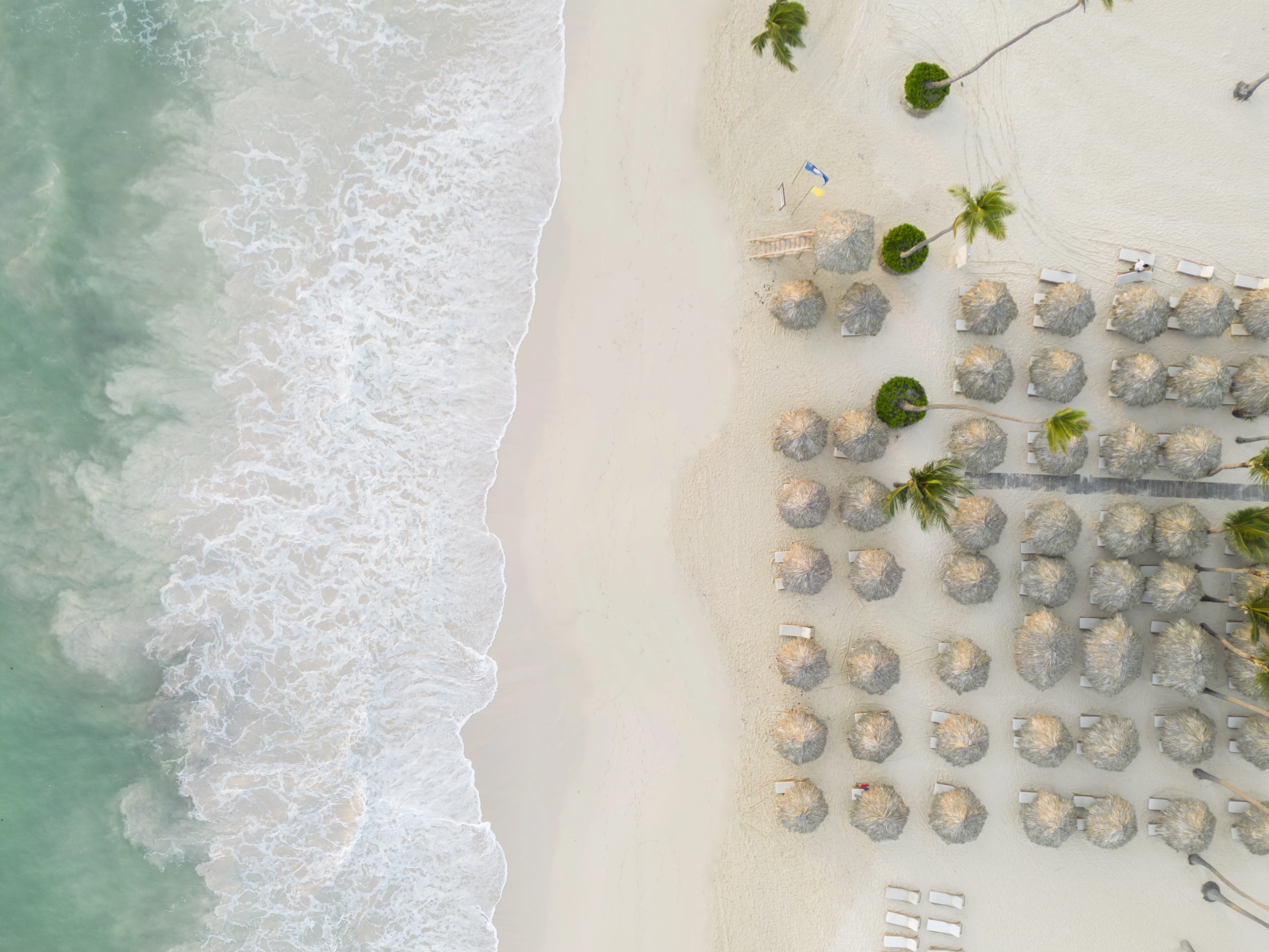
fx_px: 1026
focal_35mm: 28
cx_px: 599
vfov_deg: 49.7
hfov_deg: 63.4
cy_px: 477
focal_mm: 6.72
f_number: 1.7
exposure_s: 1/80
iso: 100
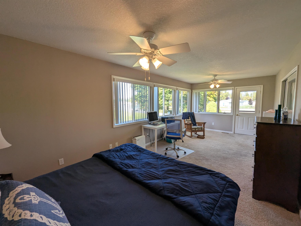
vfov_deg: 90.1
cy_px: 113
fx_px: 113
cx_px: 150
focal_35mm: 13
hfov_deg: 106.1
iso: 50
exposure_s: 1/128
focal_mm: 1.95
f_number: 2.2
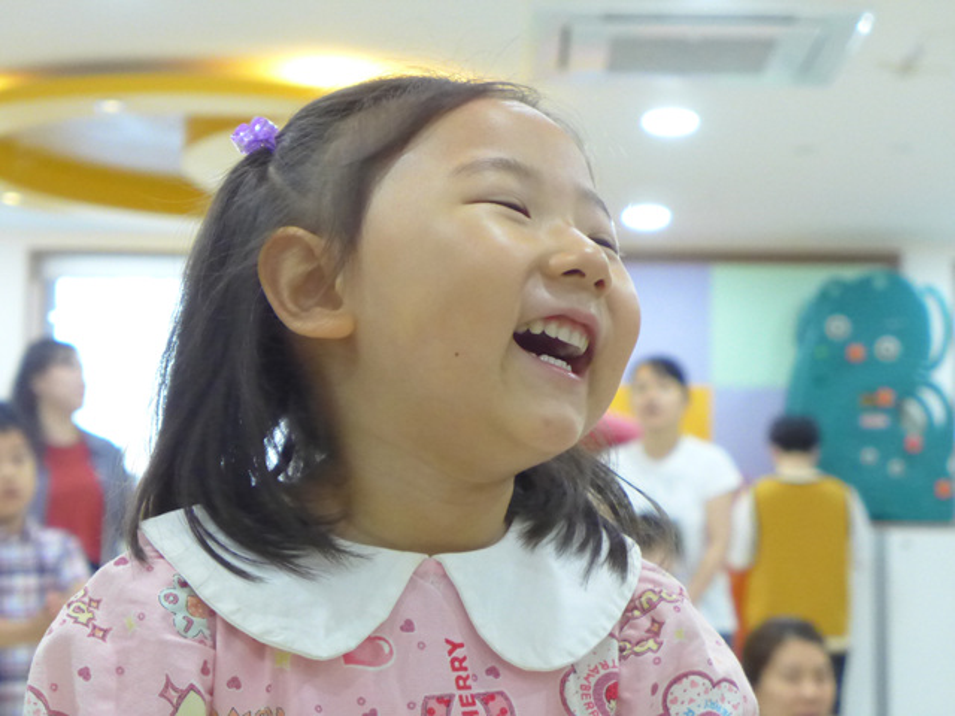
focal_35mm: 90
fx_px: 2483
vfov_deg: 16.4
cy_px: 358
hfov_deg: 21.8
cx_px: 478
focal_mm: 17.7
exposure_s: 1/400
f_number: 2.3
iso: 1600
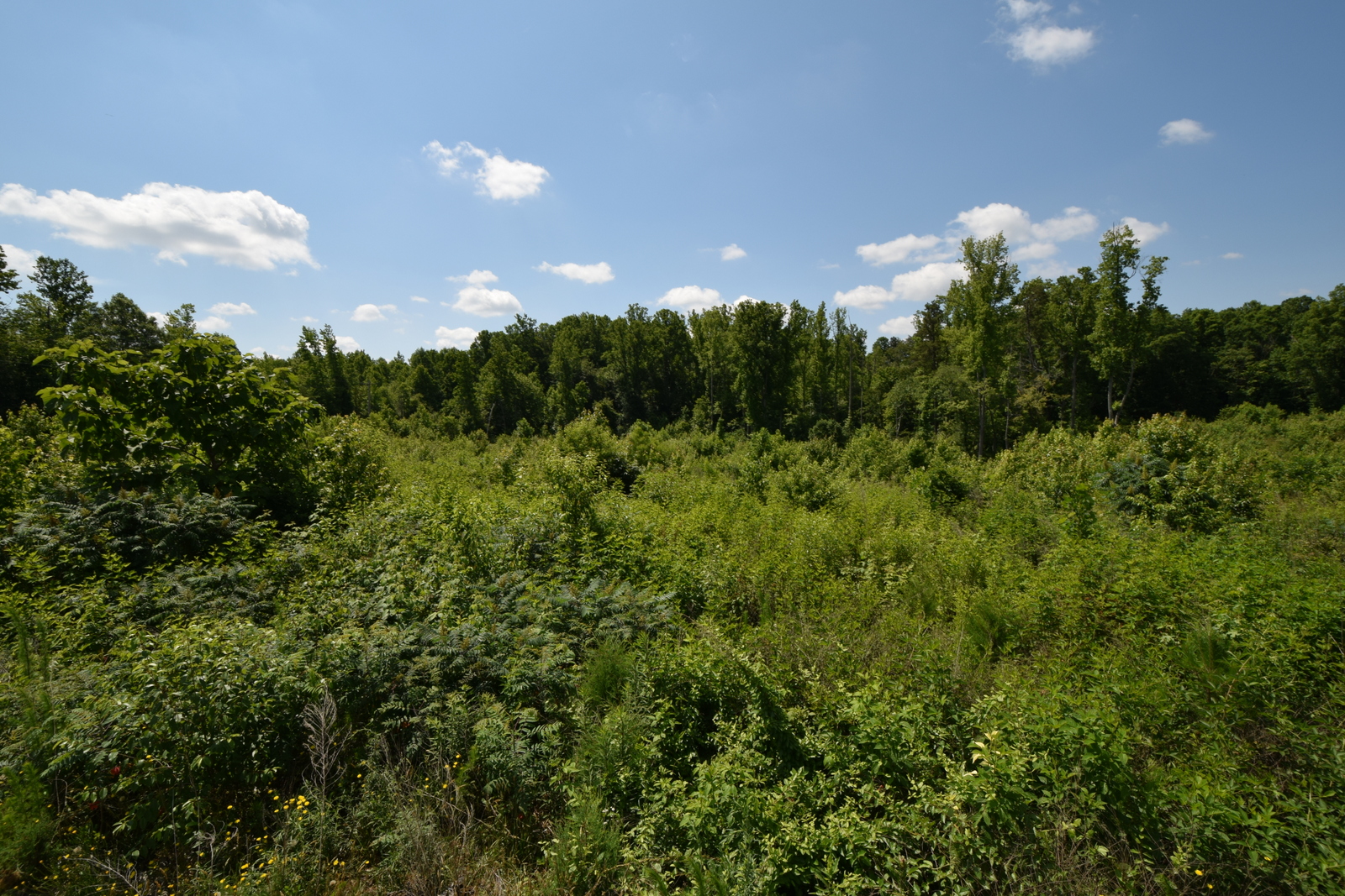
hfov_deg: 100.4
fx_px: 560
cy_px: 448
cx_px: 672
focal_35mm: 15
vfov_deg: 77.3
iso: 100
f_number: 10
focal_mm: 10
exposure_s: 1/200
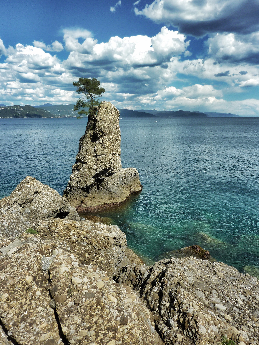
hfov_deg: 54.9
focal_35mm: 25
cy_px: 172
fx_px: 249
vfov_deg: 69.4
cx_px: 130
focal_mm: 4.1
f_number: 5.6
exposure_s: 1/500
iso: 100
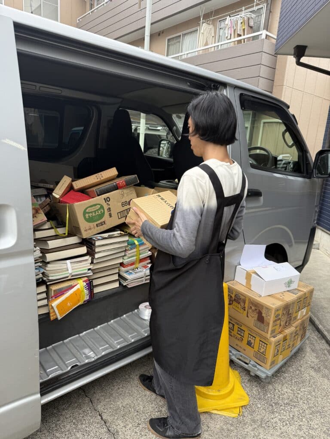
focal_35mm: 24
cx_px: 165
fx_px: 305
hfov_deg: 56.8
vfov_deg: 71.6
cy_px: 220
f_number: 1.78
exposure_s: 1/188
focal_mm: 6.76
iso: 80
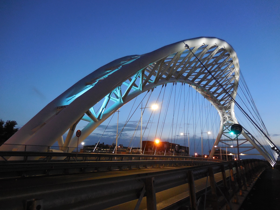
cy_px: 105
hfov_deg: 69.4
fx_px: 202
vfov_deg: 54.9
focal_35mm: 25
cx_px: 140
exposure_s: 1/10
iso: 400
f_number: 3.3
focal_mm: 4.5
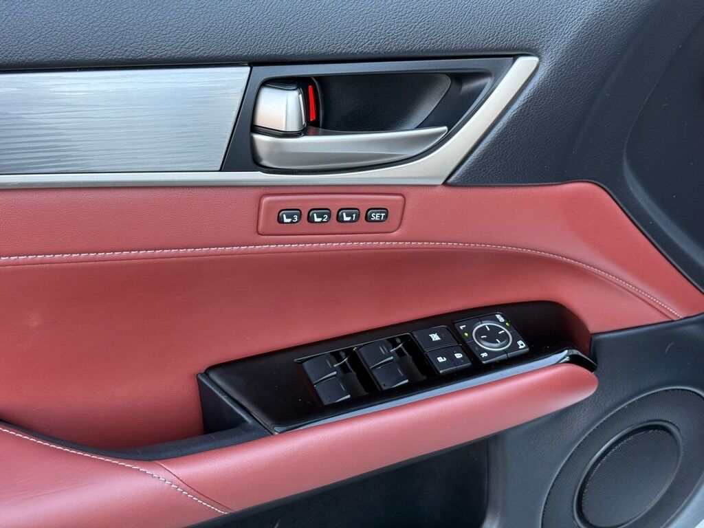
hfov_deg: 39.7
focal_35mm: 48
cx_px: 352
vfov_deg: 30.3
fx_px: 976
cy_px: 264
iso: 160
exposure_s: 1/60
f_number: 1.78
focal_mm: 6.76
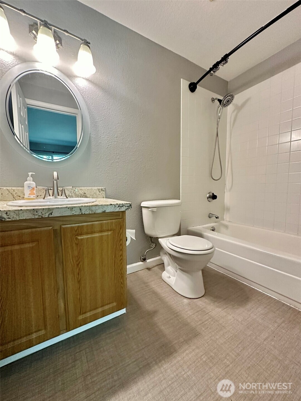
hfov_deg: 85.7
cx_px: 150
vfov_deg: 102.0
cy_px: 200
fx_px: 162
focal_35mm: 14
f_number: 2.2
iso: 400
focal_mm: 2.22
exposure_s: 1/60
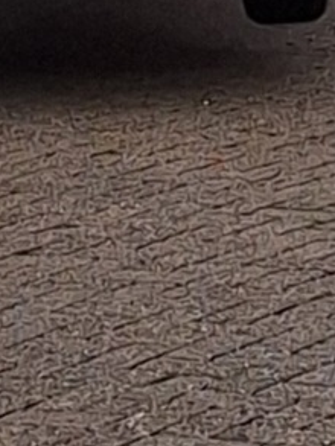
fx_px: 2011
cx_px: 21
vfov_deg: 11.6
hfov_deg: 9.5
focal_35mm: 156
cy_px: -394
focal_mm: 5.54
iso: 40
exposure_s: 1/1667
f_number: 1.8
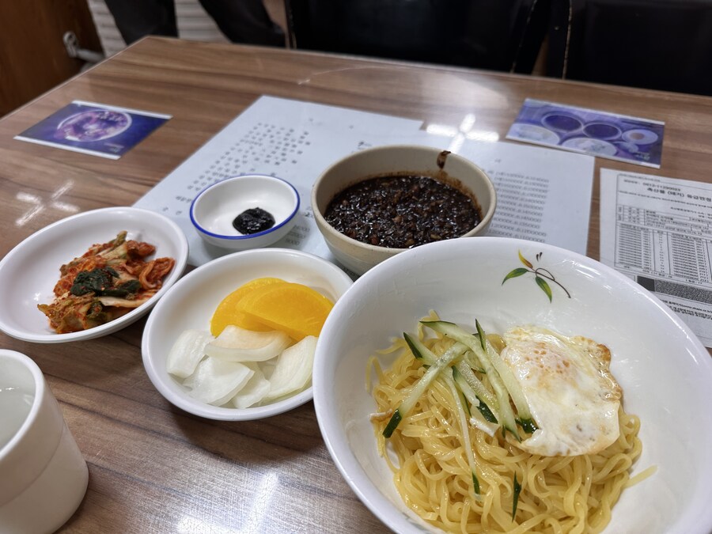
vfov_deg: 56.8
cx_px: 356
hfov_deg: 71.6
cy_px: 267
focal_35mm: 24
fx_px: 494
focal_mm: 6.86
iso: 64
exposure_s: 1/120
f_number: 1.78
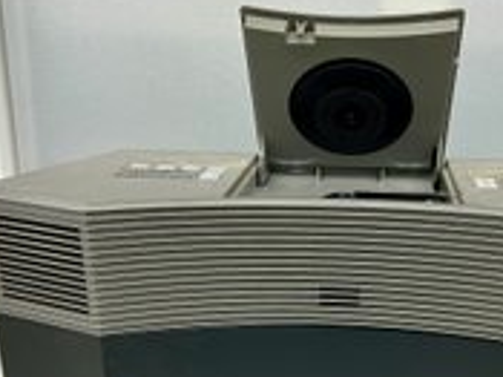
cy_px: 330
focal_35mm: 51
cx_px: 318
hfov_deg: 37.3
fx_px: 741
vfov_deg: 27.6
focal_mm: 5.7
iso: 100
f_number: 1.5
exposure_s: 1/75
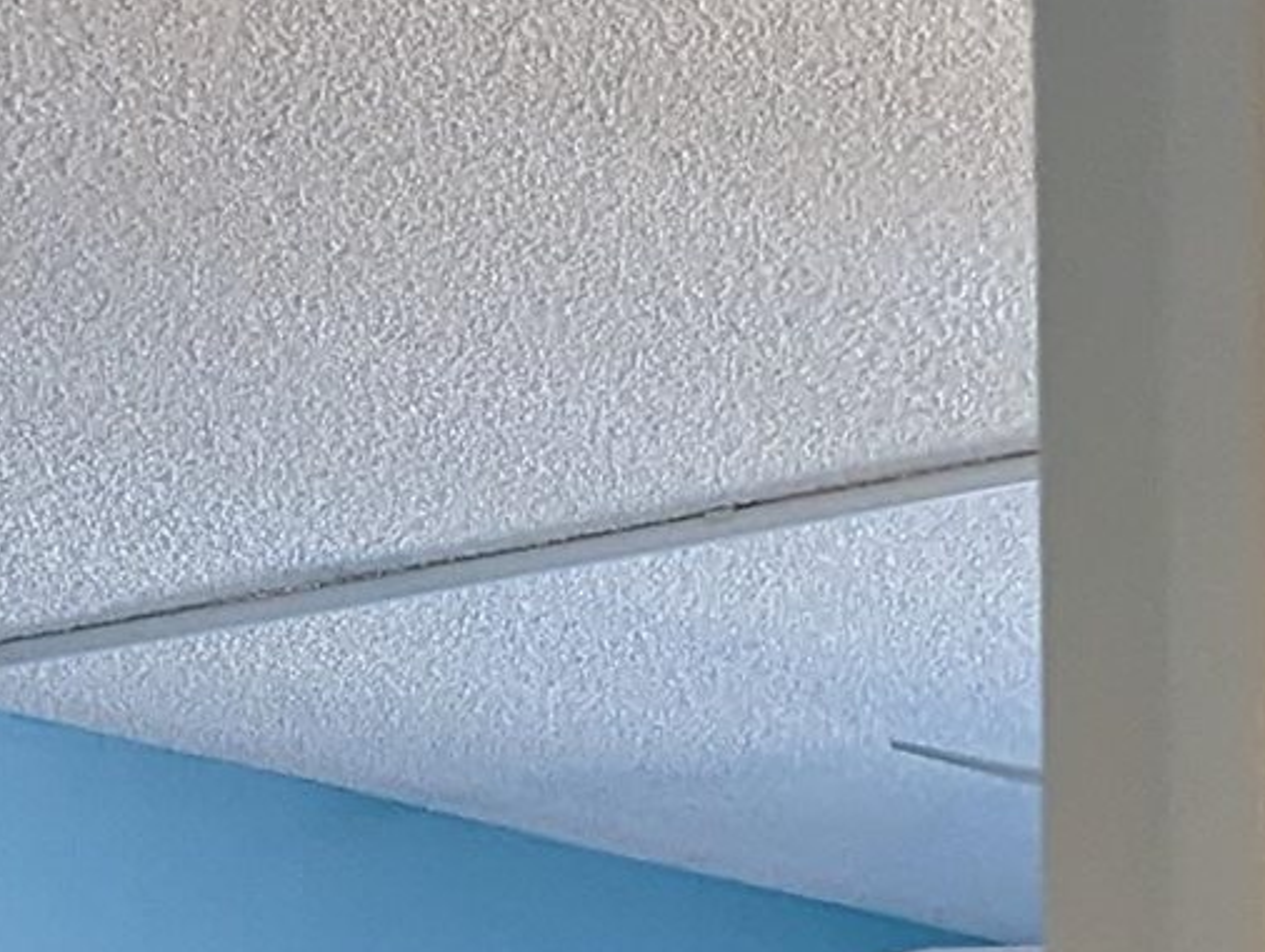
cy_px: 2816
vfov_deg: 8.6
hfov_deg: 13.6
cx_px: 888
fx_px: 5306
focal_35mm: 145
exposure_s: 1/159
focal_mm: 6.81
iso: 567
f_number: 1.85
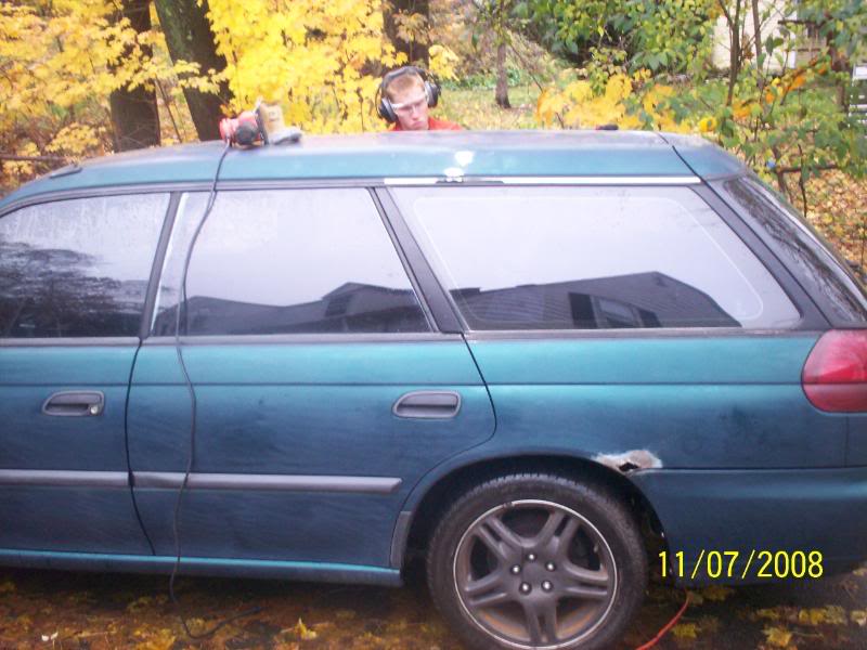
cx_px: 434
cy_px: 325
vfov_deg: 39.7
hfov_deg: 51.4
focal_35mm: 36
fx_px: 902
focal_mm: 6
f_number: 4.5
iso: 200
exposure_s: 1/8
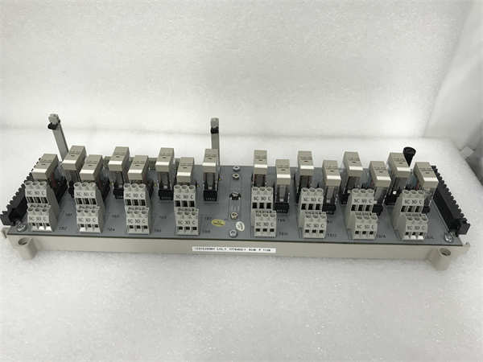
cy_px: 181
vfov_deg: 49.7
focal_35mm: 28
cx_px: 242
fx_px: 391
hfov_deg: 63.4
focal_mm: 3.99
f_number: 1.8
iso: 40
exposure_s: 1/33
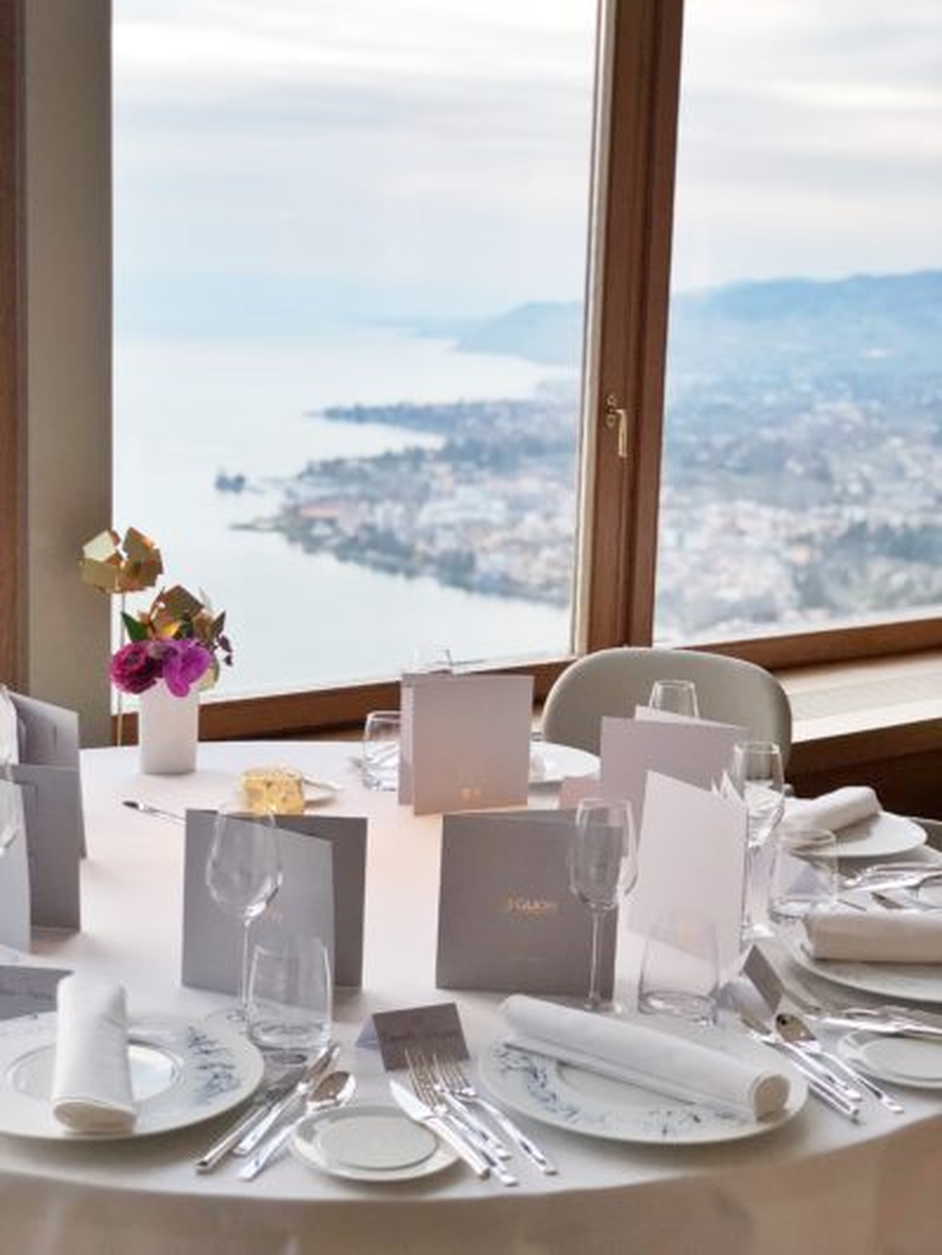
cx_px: 471
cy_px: 628
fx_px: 2067
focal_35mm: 57
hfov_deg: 25.7
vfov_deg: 33.8
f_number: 2.8
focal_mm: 6.6
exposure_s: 1/50
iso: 32
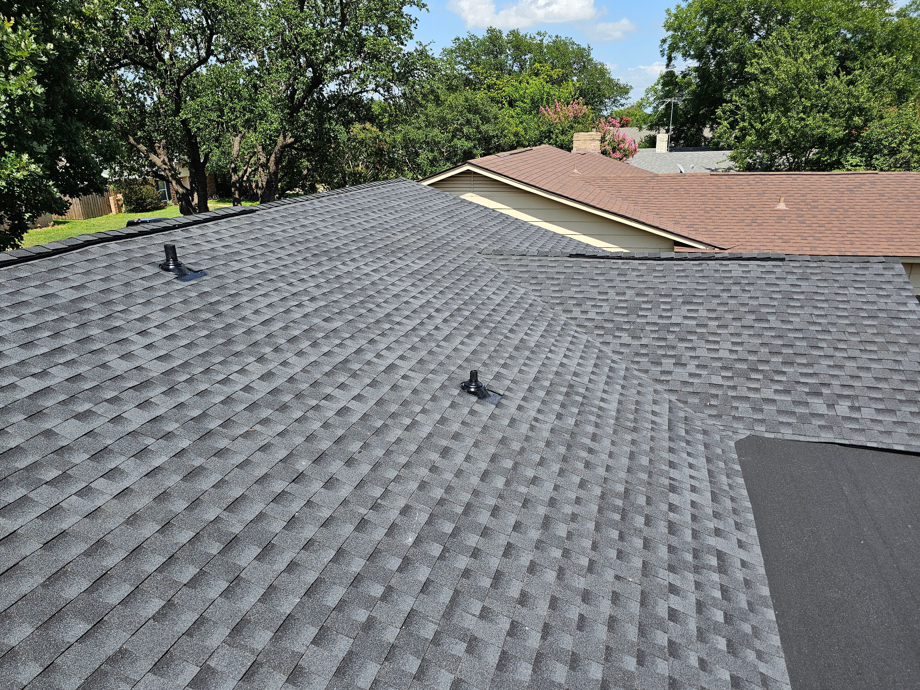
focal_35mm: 25
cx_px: 441
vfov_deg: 54.9
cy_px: 354
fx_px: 664
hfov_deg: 69.4
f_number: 1.7
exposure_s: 1/487
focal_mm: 6.3
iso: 10
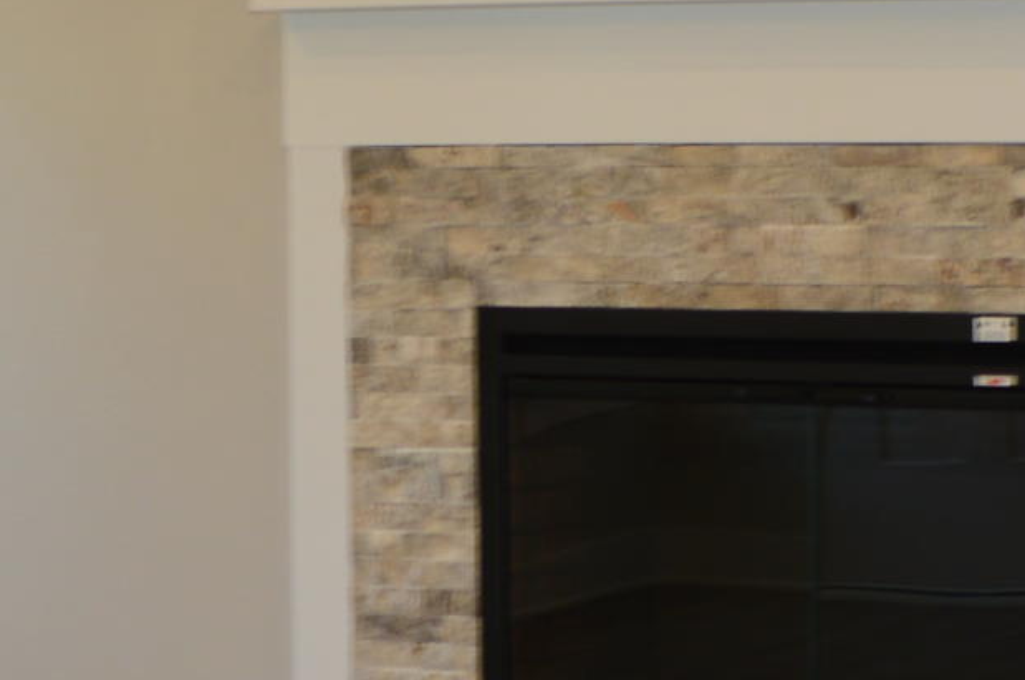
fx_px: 5374
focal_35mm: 189
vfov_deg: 7.2
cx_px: 813
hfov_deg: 10.9
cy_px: 372
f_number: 4.2
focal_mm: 26
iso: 100
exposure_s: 1/13
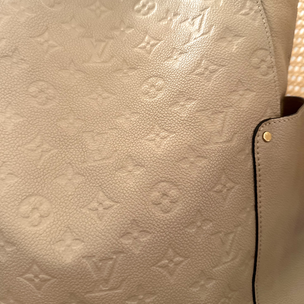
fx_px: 288
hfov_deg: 55.6
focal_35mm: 29
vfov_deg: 55.3
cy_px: 125
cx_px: 154
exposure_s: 1/60
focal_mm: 6.86
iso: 640
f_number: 1.78
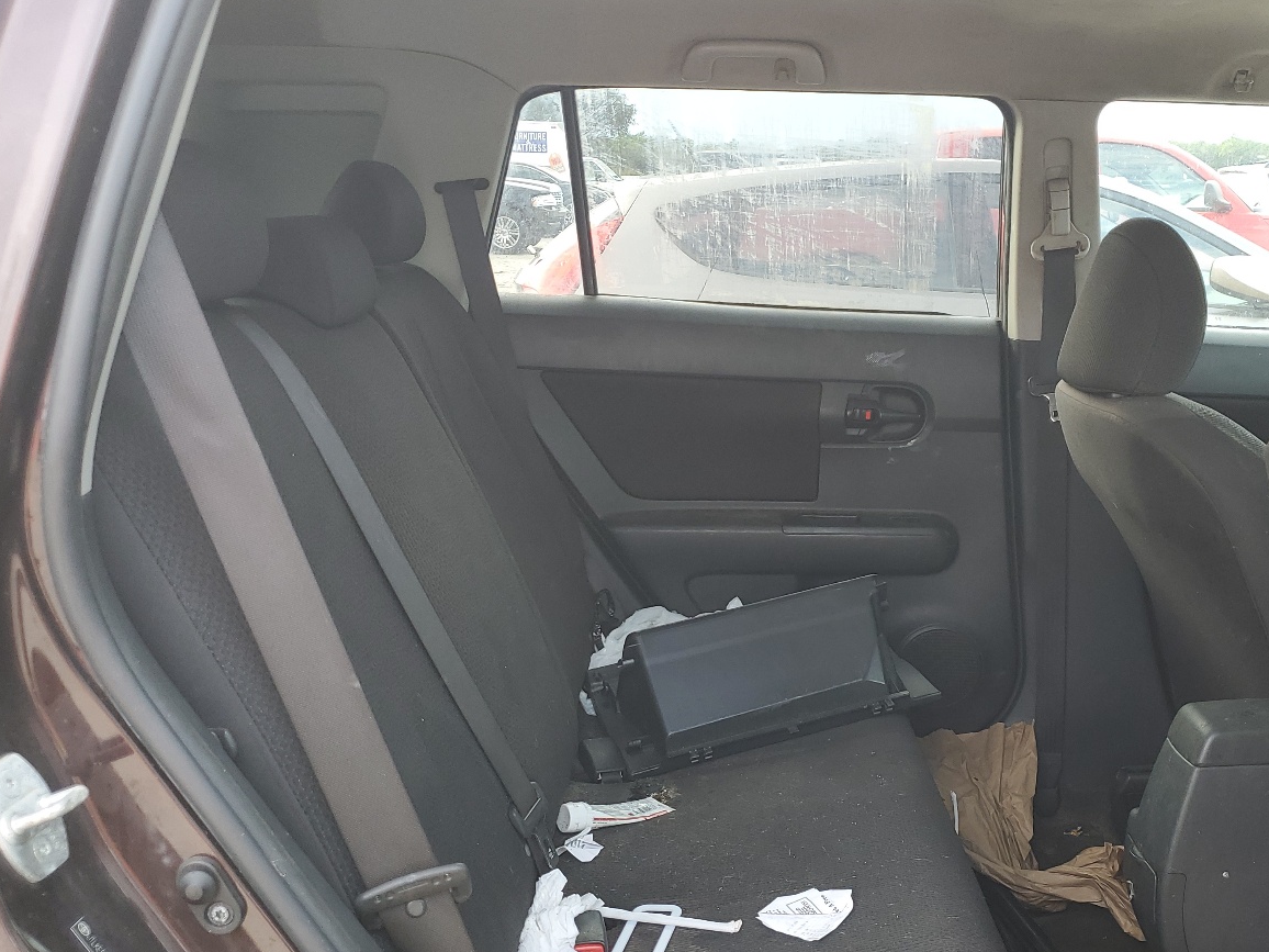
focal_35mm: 36
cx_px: 800
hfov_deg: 50.8
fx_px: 1320
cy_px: 564
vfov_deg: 39.5
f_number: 1.5
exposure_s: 1/130
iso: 50
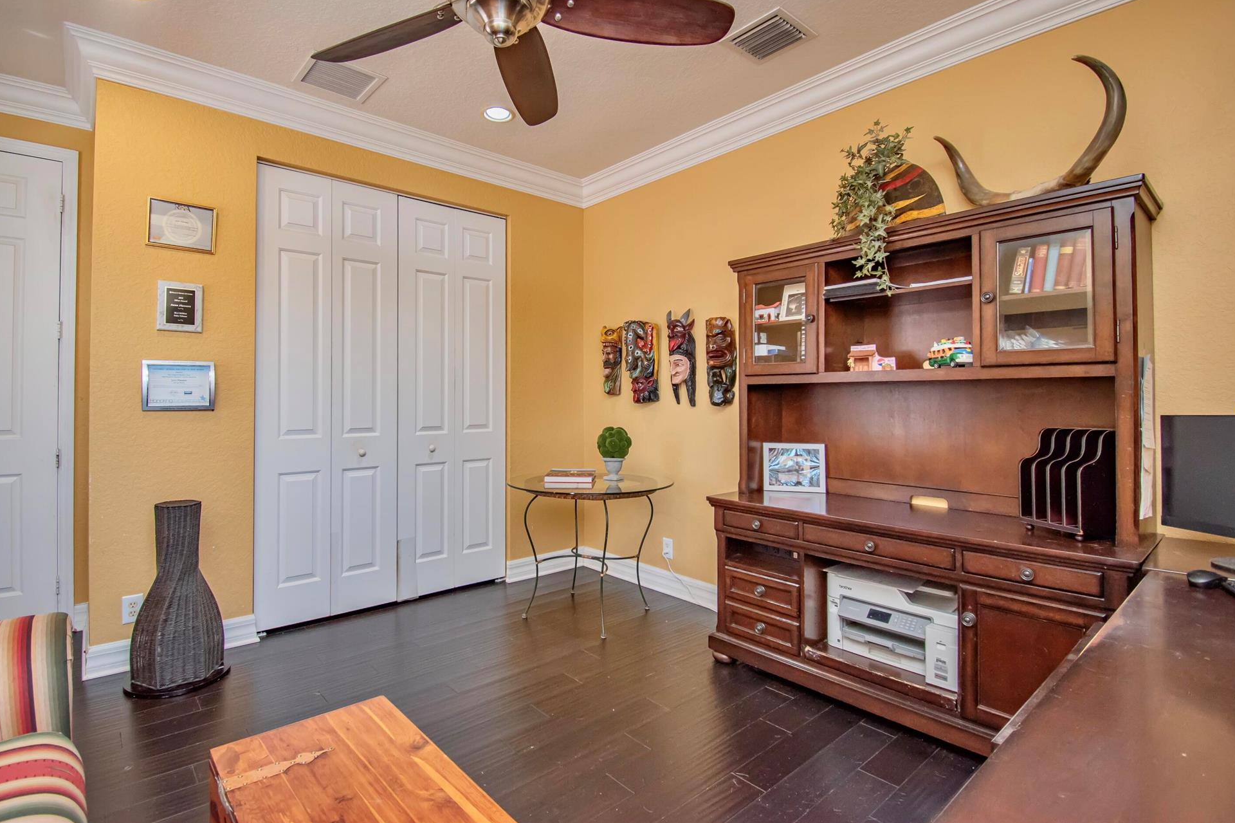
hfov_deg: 96.7
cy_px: 385
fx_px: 549
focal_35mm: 16
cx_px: 583
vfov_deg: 73.6
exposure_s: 1/80
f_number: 4.5
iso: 800
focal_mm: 10
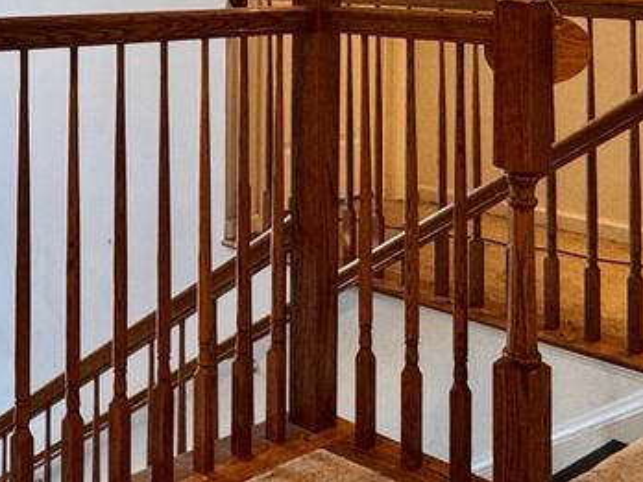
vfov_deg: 23.6
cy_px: -57
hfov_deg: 31.7
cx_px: 67
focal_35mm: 58
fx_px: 1077
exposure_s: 1/60
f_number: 2.2
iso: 160
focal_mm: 2.22
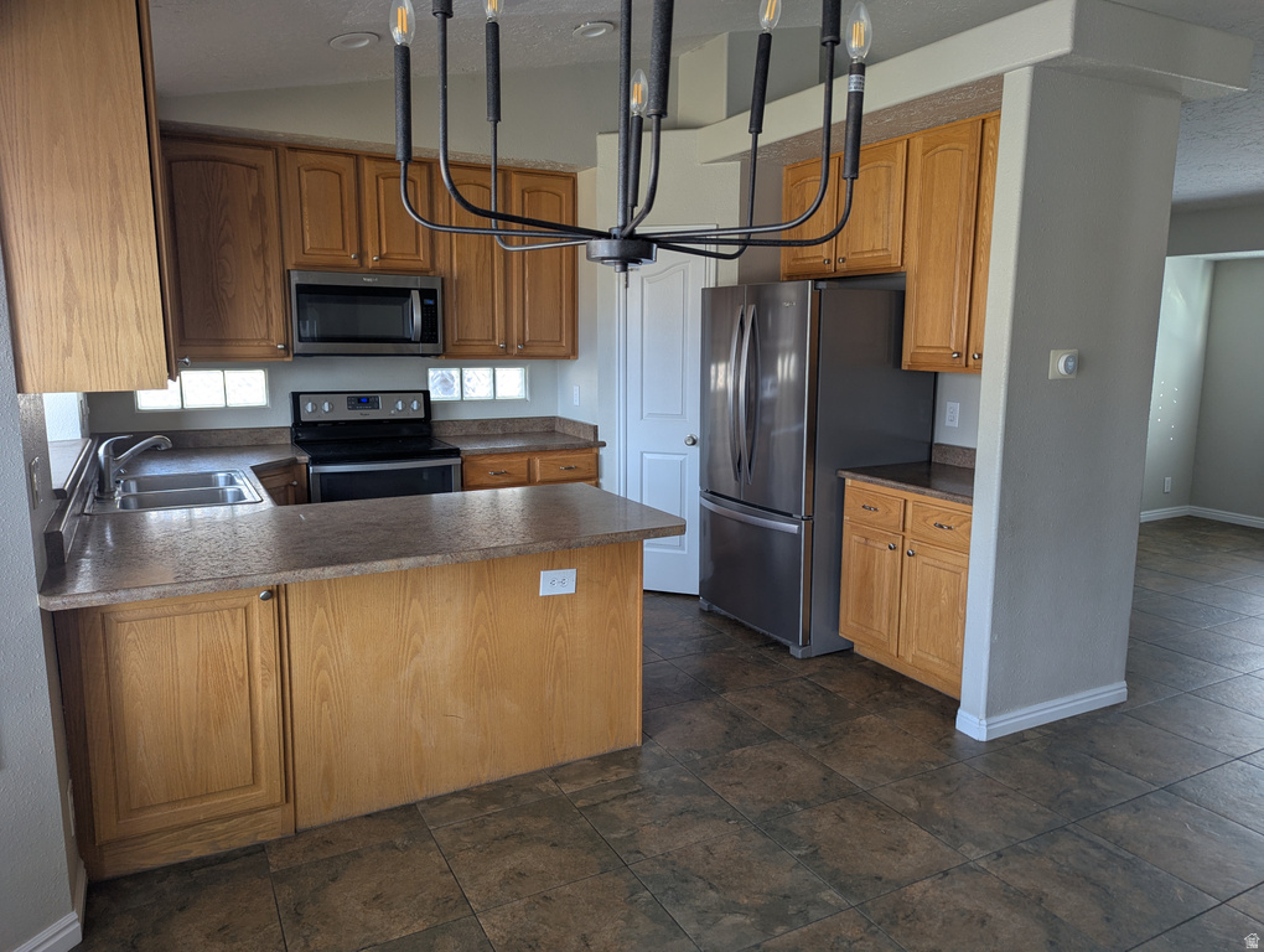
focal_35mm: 24
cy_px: 476
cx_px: 632
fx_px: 878
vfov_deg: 56.9
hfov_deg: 71.5
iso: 46
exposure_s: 1/37.5
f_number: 1.85
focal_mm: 6.81
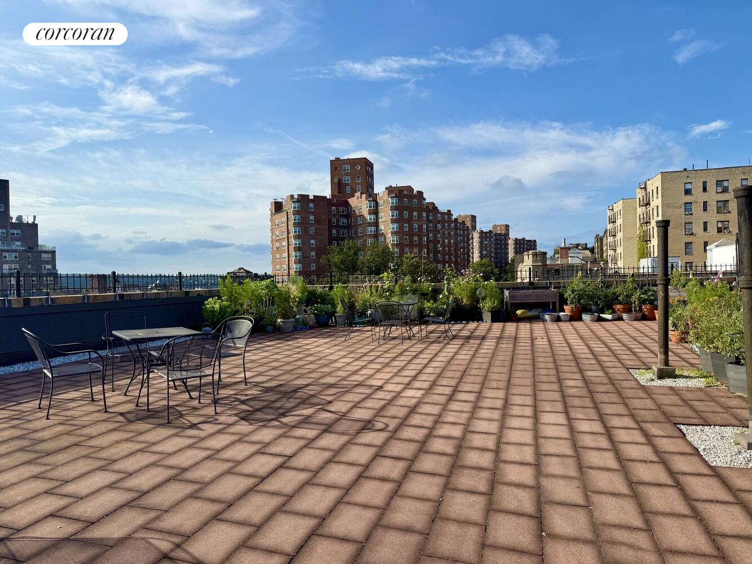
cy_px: 282
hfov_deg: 71.6
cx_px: 376
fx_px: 521
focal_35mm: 24
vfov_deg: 56.8
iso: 80
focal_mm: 6.76
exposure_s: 1/5714
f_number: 1.78
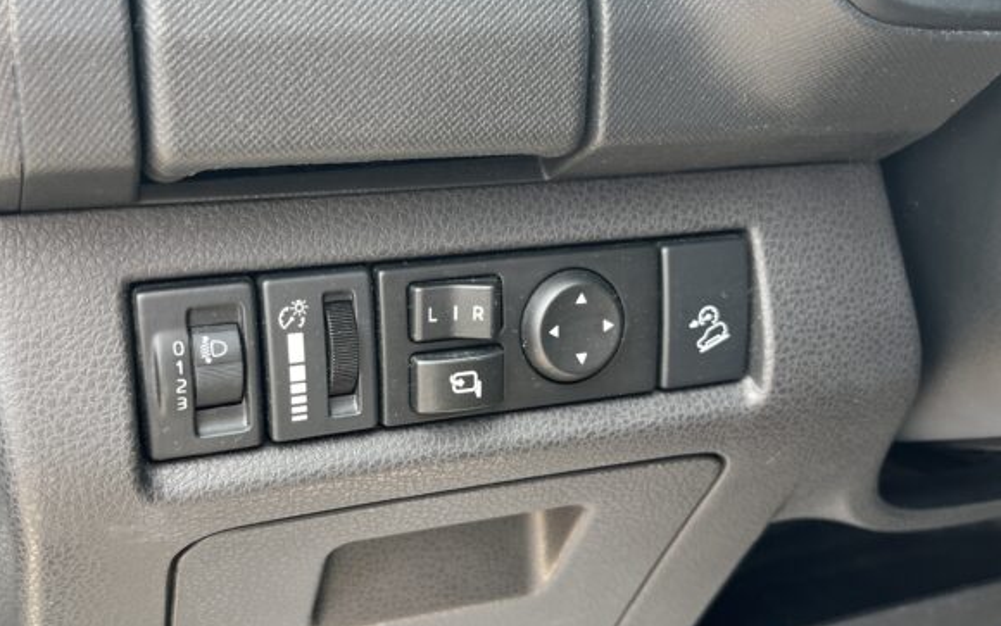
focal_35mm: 38
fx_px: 1037
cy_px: 304
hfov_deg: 51.2
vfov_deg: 33.6
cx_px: 407
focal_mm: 5.1
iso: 64
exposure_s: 1/161
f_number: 1.6
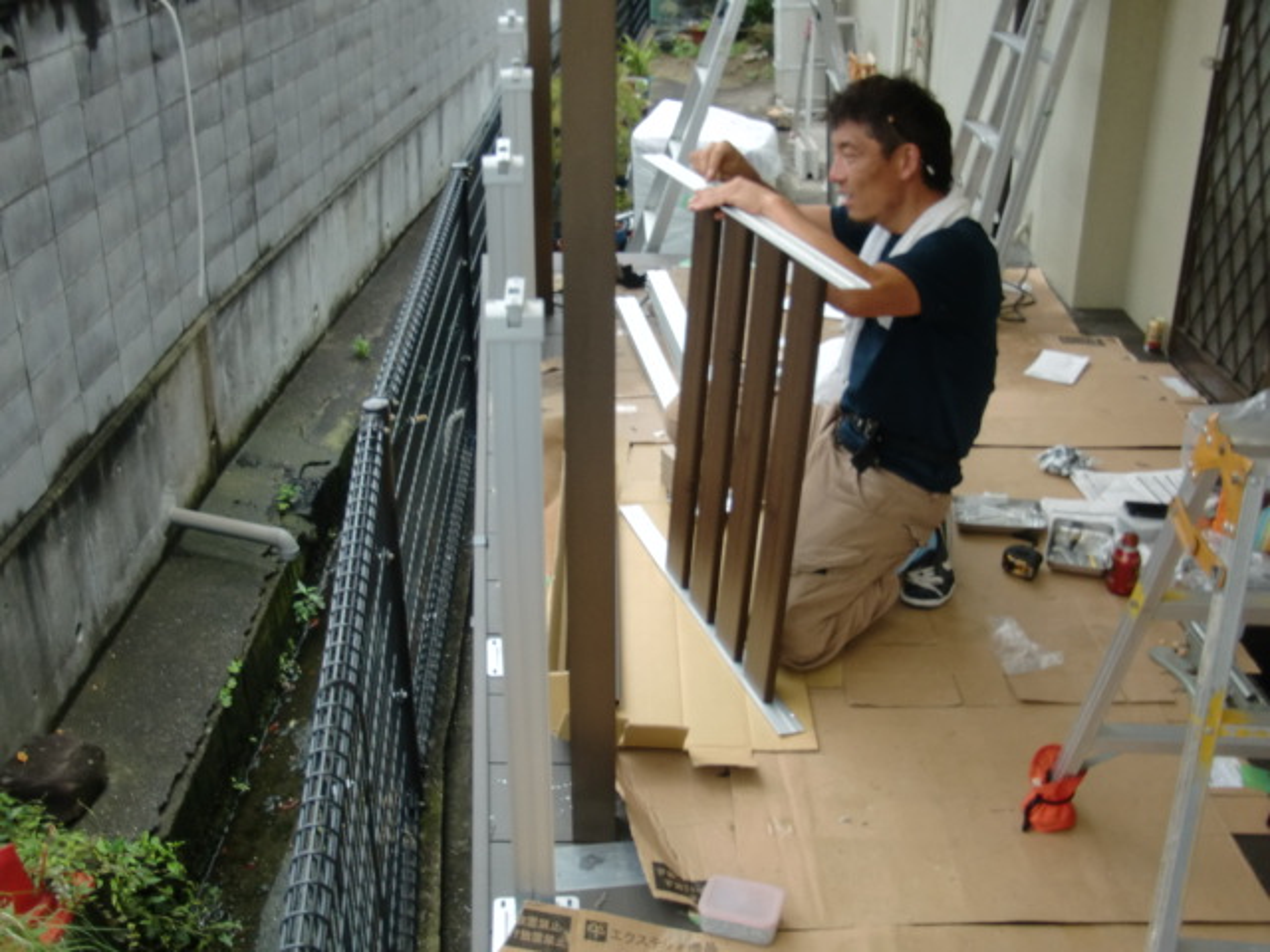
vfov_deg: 37.7
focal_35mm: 38
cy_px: 476
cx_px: 635
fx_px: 1394
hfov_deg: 49.0
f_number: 3.9
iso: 64
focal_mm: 6.66
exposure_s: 1/80
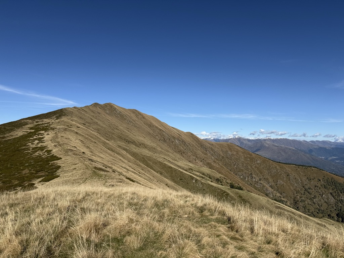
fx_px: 239
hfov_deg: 71.6
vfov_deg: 56.8
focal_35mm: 24
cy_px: 129
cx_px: 172
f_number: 1.78
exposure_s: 1/7353
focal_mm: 6.76
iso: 80
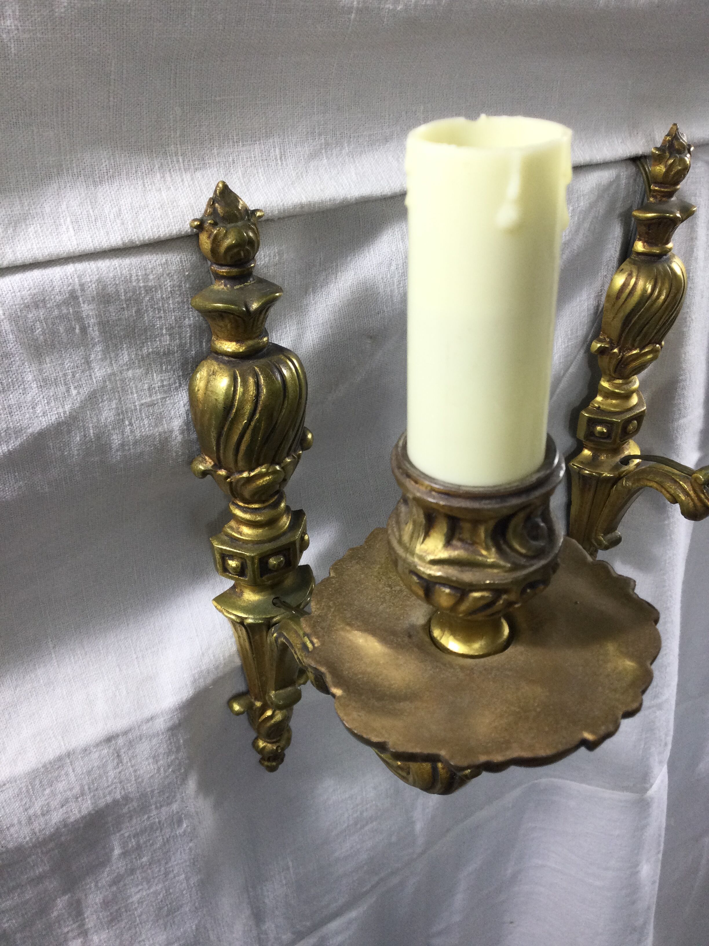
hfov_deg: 45.4
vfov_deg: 58.4
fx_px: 847
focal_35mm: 31
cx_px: 354
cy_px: 473
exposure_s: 1/40
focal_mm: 3.3
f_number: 2.4
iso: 32
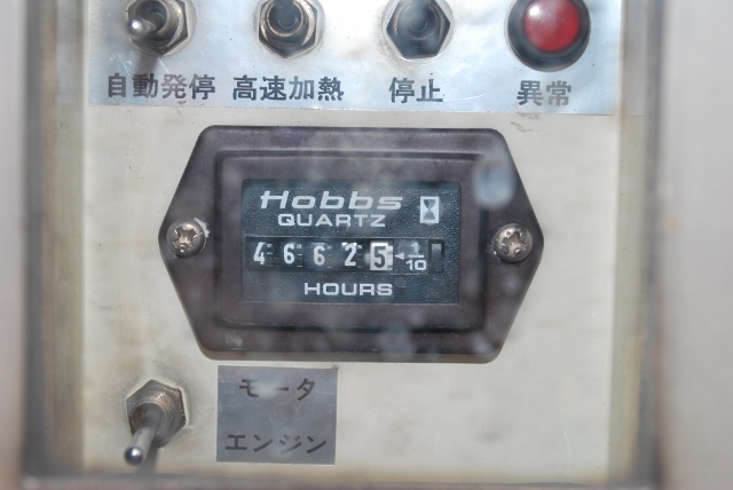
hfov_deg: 37.8
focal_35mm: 52
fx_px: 1070
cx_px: 366
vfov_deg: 25.8
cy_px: 245
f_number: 5.3
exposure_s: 1/60
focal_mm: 35
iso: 200
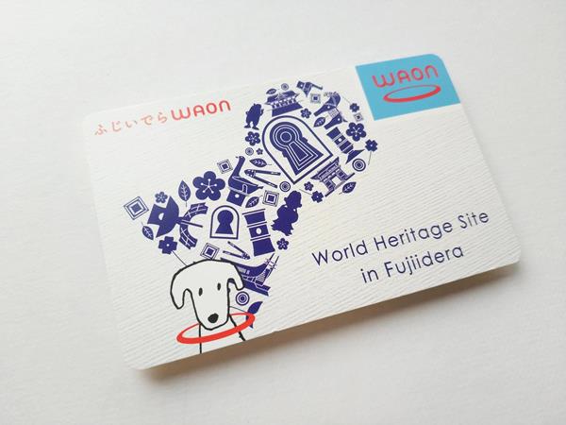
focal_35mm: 32
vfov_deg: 44.2
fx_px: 523
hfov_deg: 56.8
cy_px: 212
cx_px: 283
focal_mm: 4.5
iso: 165
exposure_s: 1/50
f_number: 2
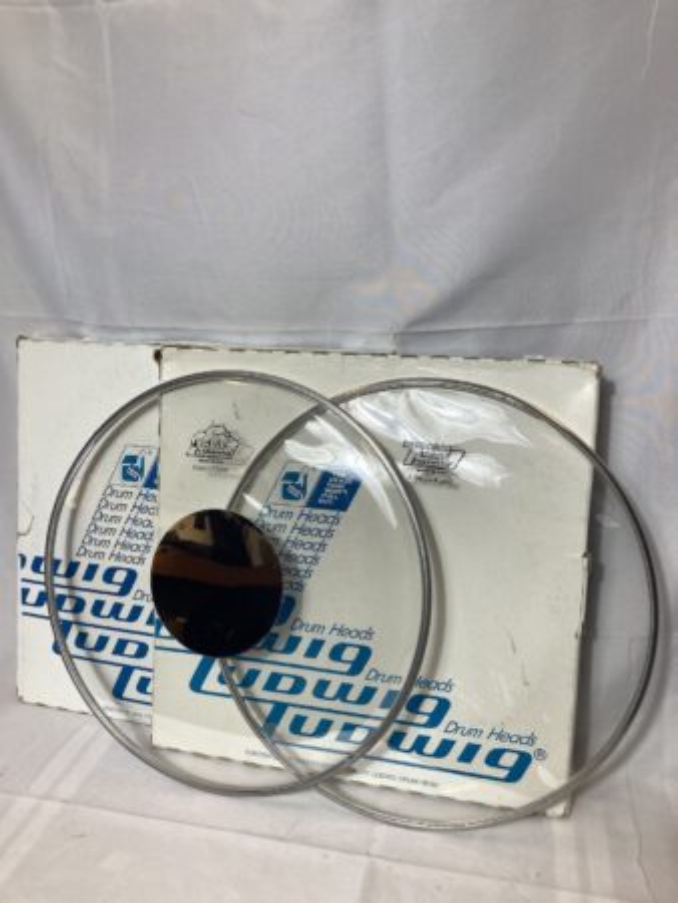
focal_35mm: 28
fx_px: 731
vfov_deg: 63.4
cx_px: 339
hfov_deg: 49.8
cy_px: 452
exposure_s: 1/120
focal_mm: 3.99
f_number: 1.8
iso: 32
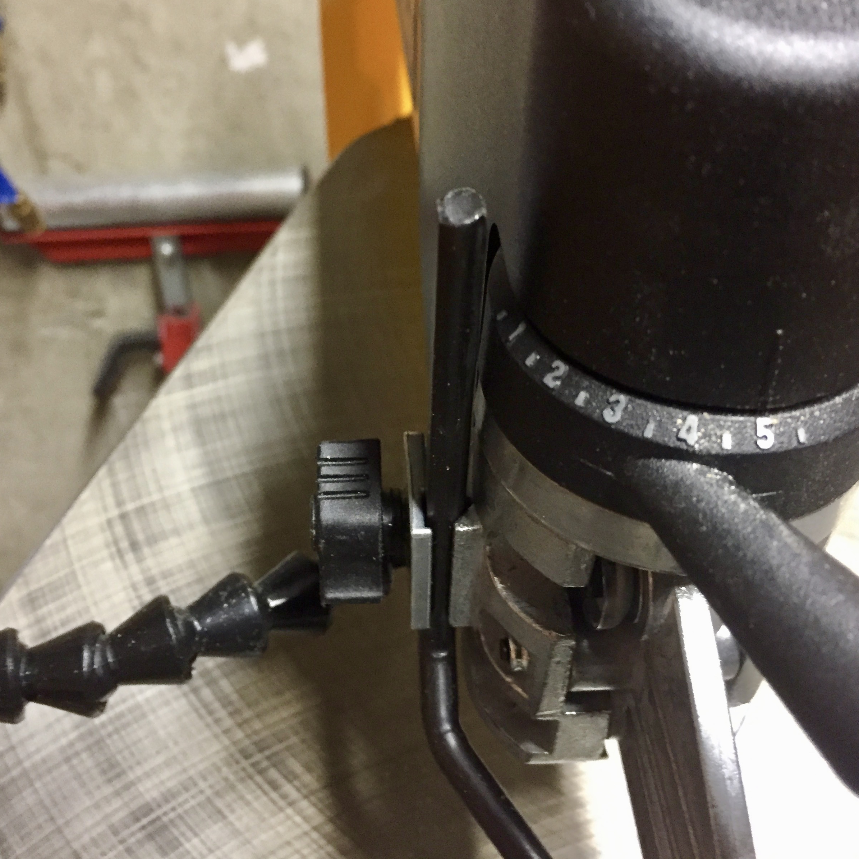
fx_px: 983
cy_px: 421
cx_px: 430
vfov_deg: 47.2
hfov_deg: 47.2
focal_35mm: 35
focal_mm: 4.15
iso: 250
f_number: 2.2
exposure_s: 1/20
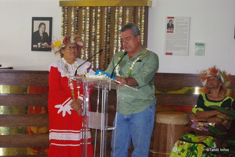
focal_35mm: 82
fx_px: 536
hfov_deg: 24.7
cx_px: 118
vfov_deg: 16.7
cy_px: 78
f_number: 5.6
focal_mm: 55
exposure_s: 1/60
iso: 800
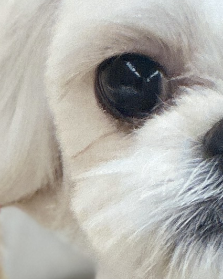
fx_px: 4709
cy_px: 460
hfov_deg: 2.7
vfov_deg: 3.4
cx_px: 221
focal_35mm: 571
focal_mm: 9
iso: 100
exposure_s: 1/120
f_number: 2.8
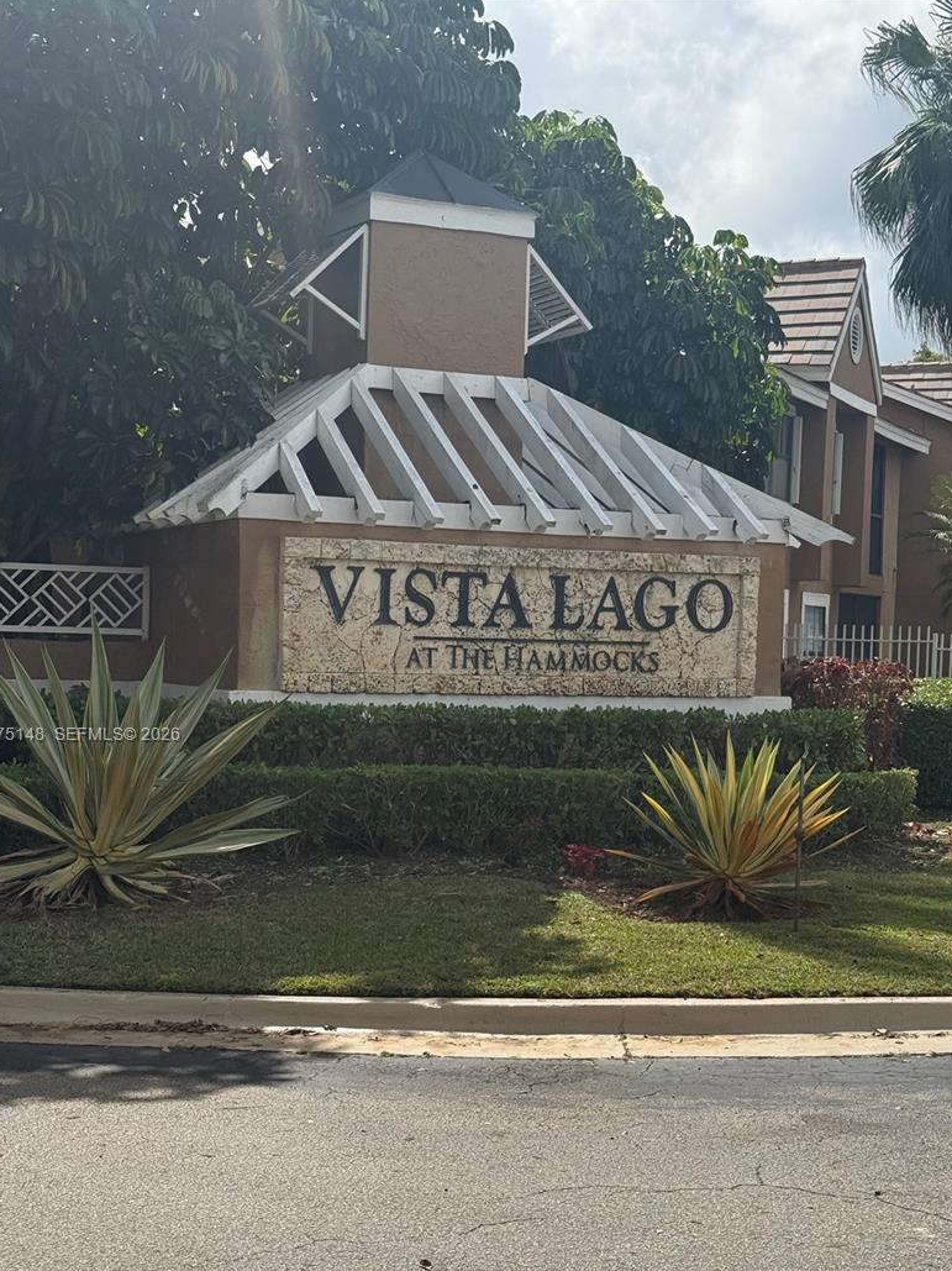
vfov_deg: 34.3
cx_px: 507
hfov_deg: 26.1
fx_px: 2055
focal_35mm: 56
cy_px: 736
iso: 100
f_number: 1.78
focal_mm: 6.76
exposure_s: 1/7143
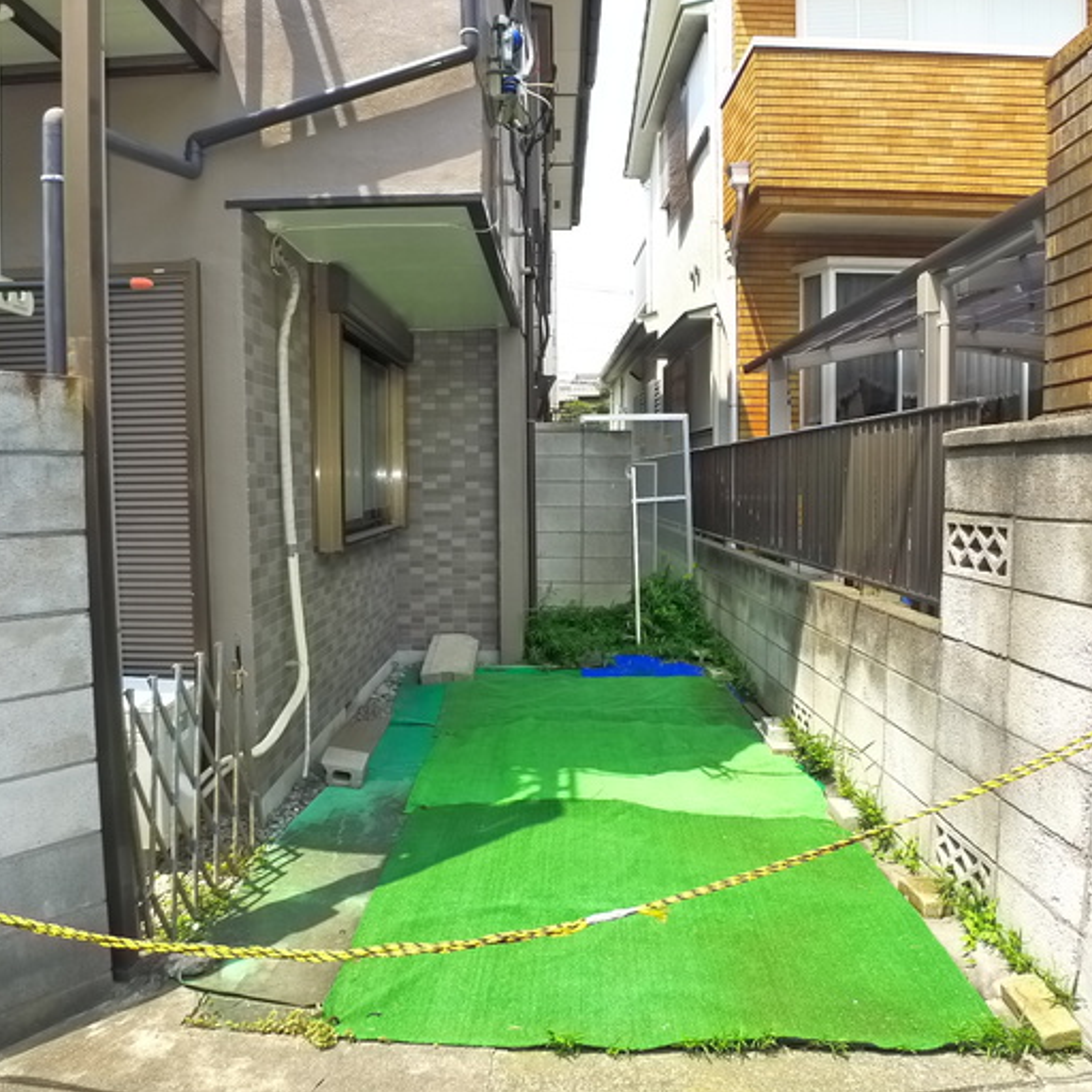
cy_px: 539
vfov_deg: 55.6
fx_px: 1035
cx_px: 552
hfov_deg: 55.6
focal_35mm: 29
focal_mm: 5.1
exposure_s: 1/500
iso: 400
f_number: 2.8
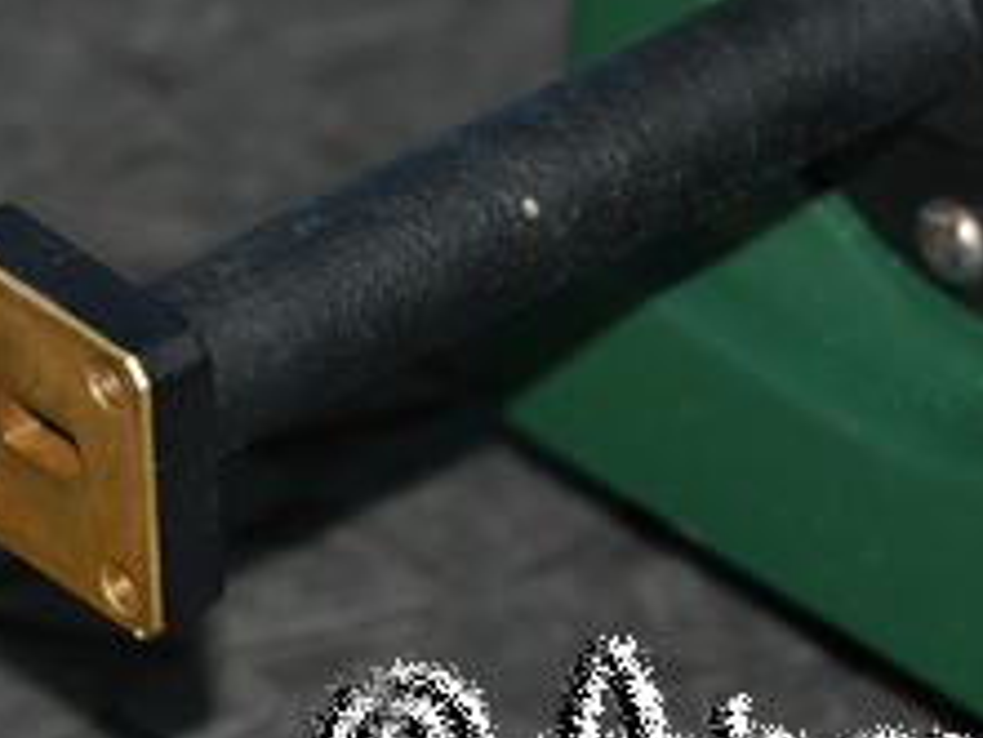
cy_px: 222
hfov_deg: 3.9
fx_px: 14377
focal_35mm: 506
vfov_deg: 2.9
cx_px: 503
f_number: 11
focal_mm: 140
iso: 400
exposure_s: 1/60
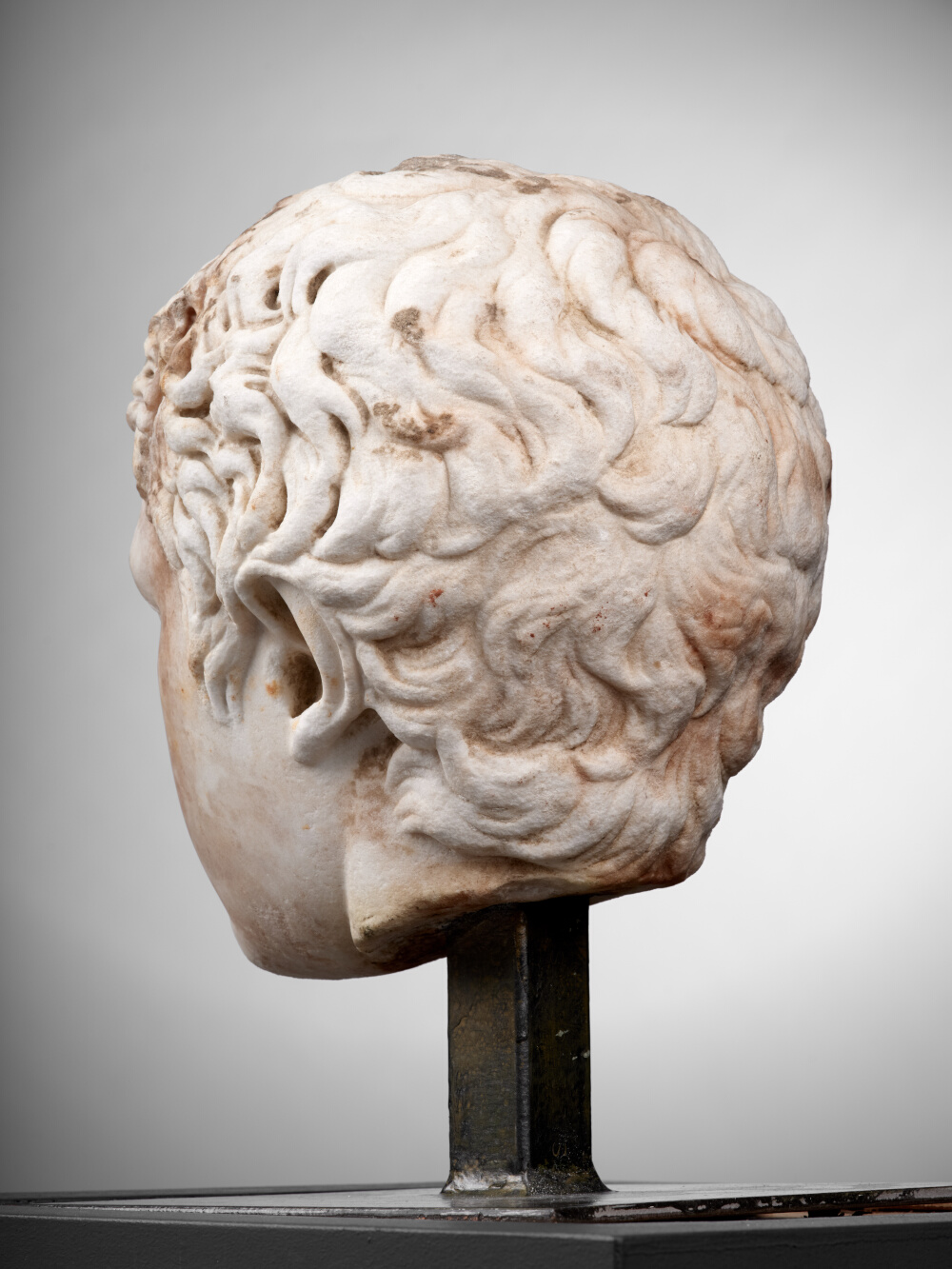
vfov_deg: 30.7
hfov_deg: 23.3
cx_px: 476
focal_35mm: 63
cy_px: 634
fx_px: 2310
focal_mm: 80
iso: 200
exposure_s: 1/125
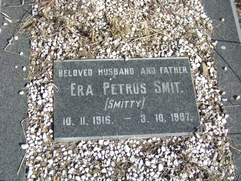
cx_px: 120
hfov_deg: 38.9
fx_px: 341
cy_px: 90
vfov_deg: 29.7
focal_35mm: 49
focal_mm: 7.6
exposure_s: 1/640
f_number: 2.8
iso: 64
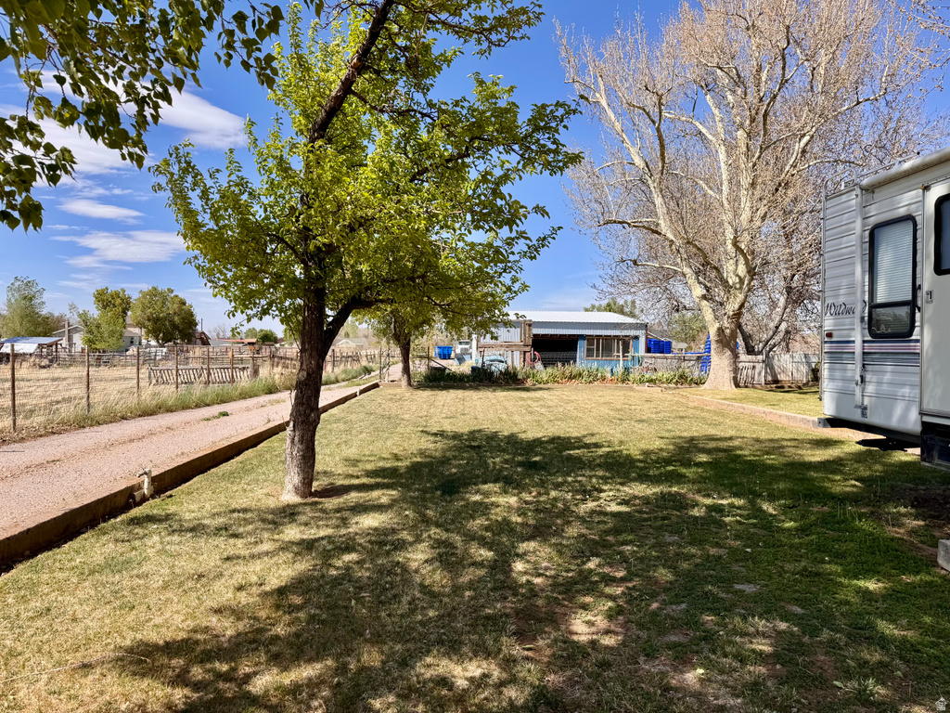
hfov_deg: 71.6
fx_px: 659
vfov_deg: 56.8
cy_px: 356
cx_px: 475
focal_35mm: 24
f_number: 1.78
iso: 80
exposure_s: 1/3802
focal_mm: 6.76
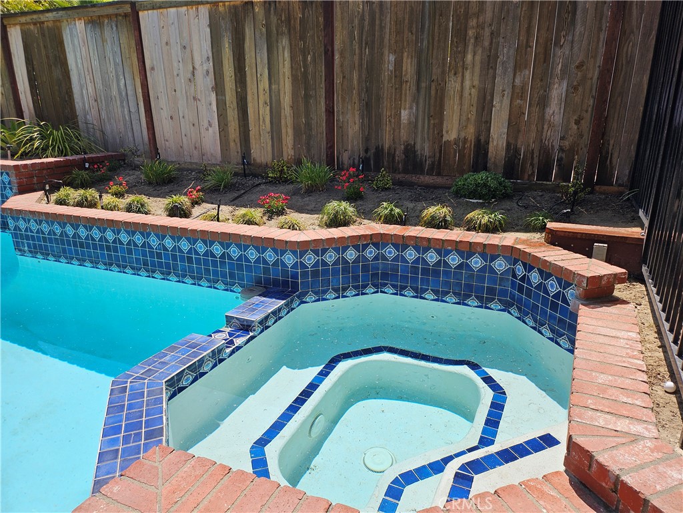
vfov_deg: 56.8
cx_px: 342
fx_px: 474
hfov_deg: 71.6
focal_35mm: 24
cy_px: 256
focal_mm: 5
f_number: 1.8
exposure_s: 1/3160
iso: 50
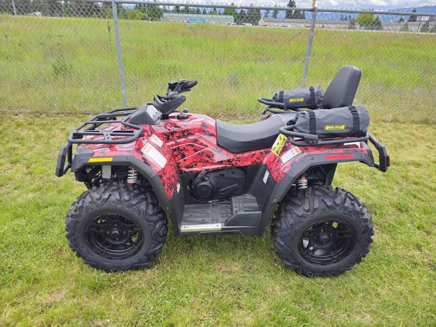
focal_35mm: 23
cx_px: 218
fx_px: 290
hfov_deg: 73.9
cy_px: 164
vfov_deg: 58.9
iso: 10
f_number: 1.7
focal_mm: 6.3
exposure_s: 1/127
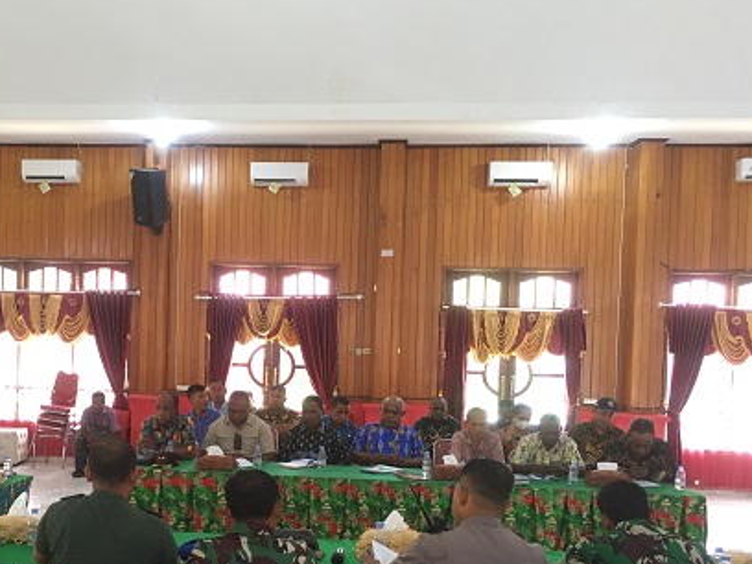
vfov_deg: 33.3
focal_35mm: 43
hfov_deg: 43.2
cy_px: 376
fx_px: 934
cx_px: 244
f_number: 2.2
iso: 200
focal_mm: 4.15
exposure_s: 1/33
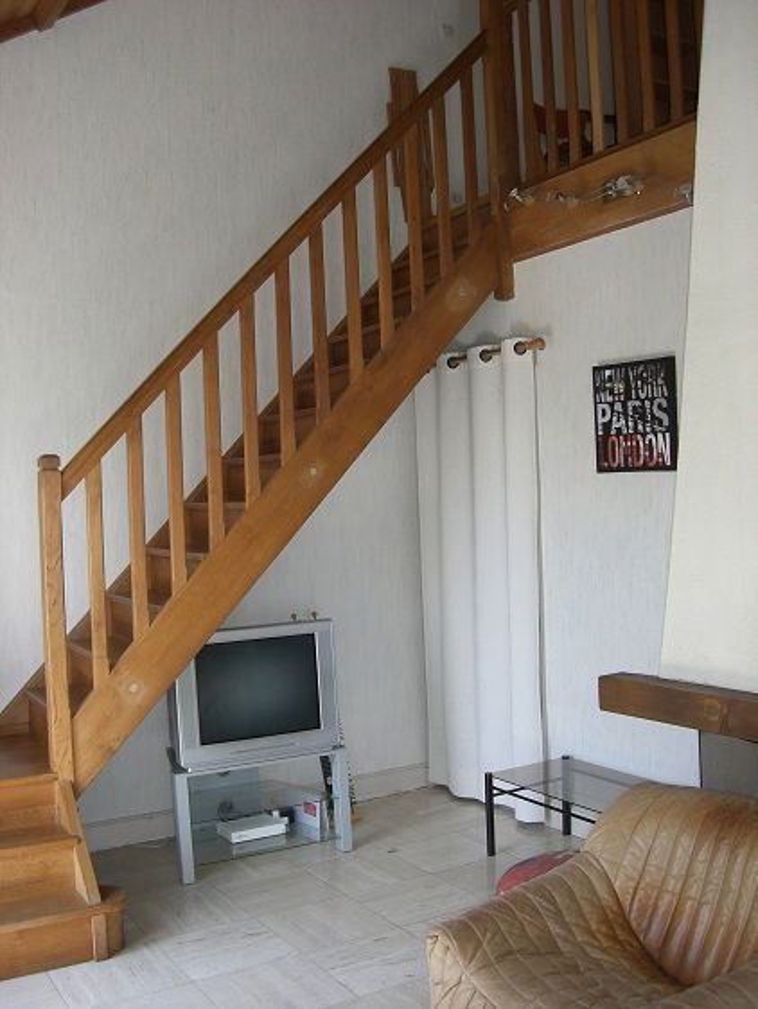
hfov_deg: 37.7
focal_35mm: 38
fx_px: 1109
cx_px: 379
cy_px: 504
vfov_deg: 49.0
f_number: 2.7
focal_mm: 6.2
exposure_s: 1/160
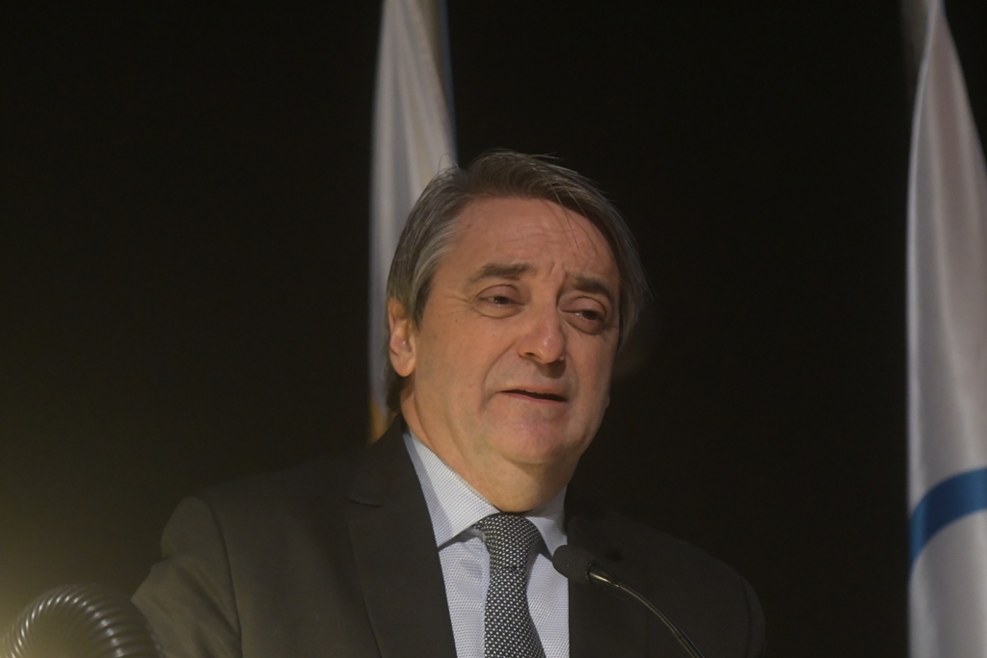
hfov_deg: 6.9
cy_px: 329
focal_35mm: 300
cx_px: 494
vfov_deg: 4.6
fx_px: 8226
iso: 5000
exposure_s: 1/160
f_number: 6.3
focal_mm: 200
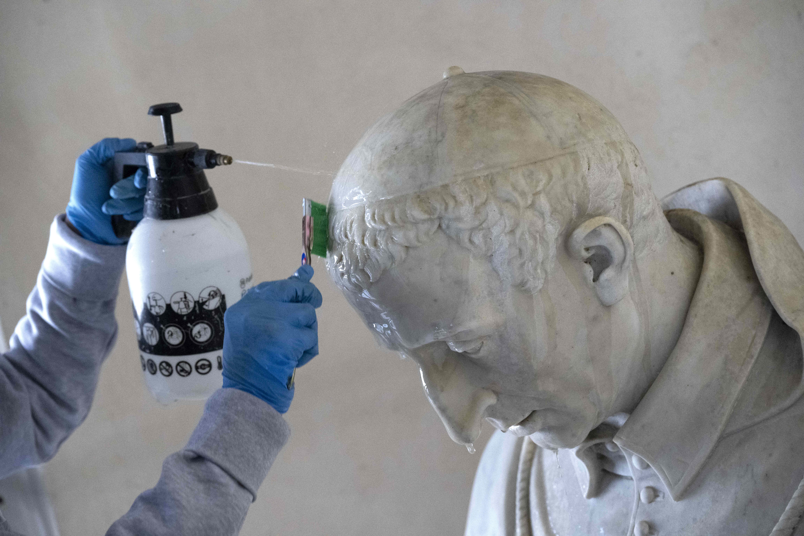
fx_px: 1563
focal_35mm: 70
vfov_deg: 19.5
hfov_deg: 28.8
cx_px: 402
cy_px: 268
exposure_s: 1/200
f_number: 4
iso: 4000
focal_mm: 70
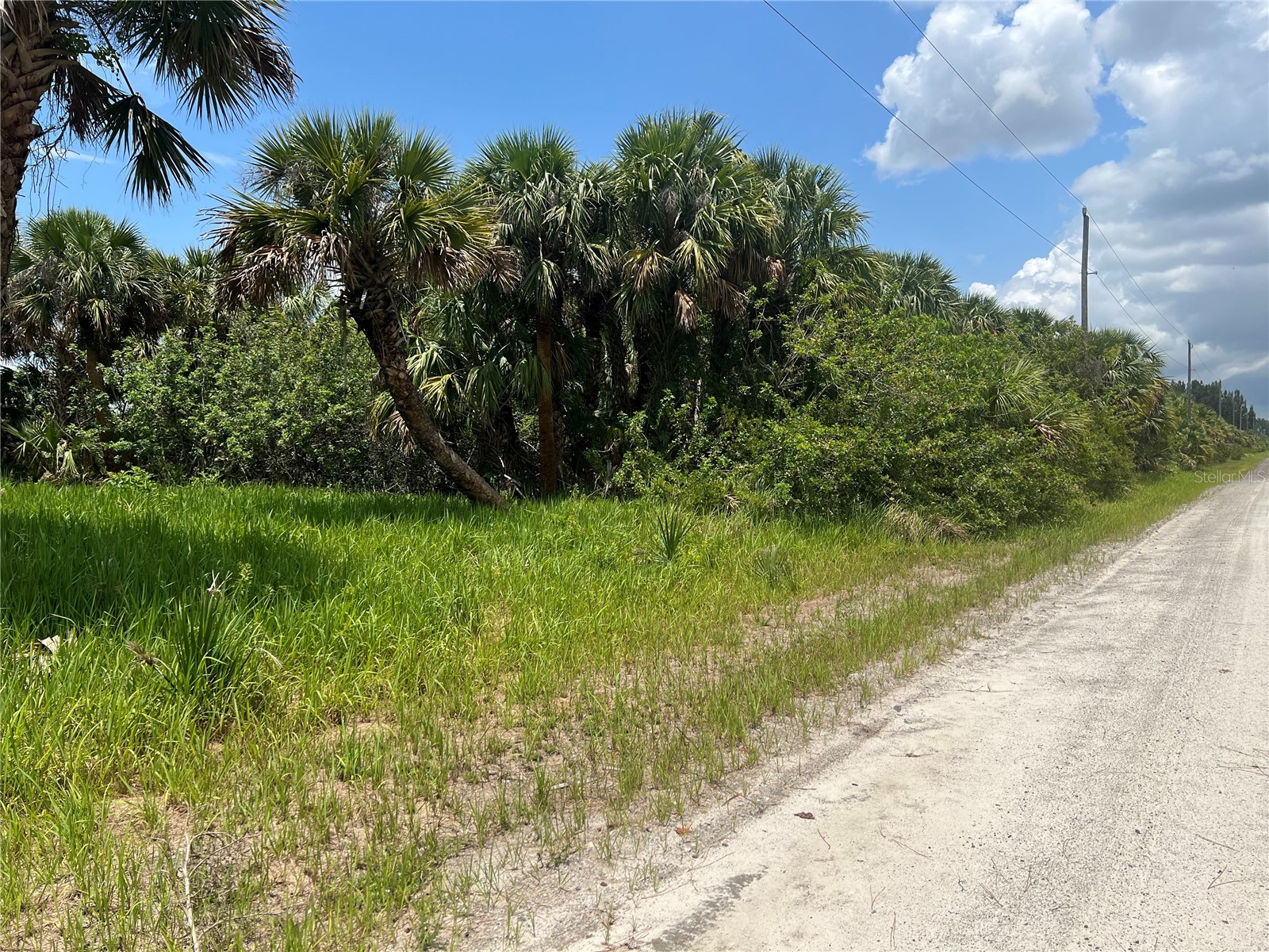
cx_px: 634
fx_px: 953
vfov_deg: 53.1
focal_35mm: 26
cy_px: 476
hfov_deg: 67.3
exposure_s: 1/4444
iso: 50
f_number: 1.5
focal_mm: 5.7
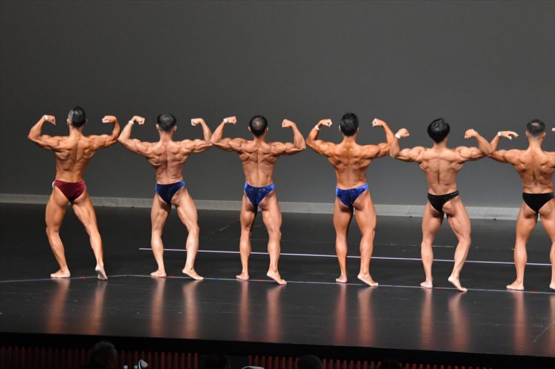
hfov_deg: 11.0
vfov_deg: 7.3
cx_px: 278
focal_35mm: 187
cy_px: 184
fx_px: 2882
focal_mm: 125
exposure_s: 1/400
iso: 5000
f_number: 5.6
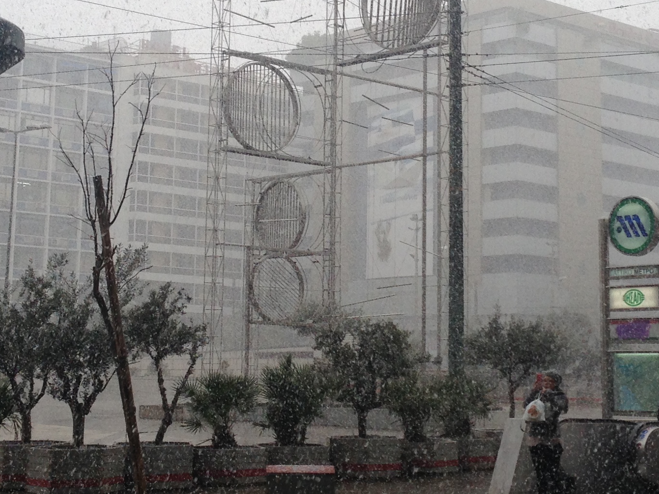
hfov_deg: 24.7
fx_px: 1504
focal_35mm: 79
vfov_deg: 18.6
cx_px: 377
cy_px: 156
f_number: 2.4
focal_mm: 4.12
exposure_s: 1/216
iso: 50
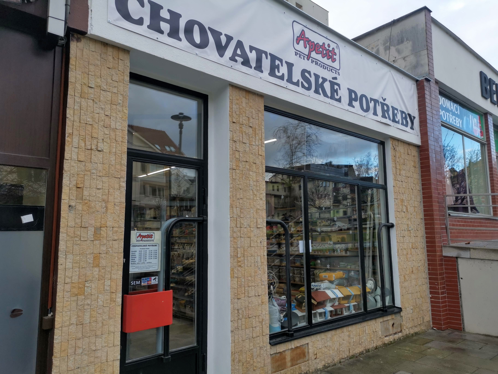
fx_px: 388
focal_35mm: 27
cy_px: 187
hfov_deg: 65.3
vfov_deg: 51.4
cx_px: 249
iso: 50
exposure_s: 1/388
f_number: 1.8
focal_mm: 5.58
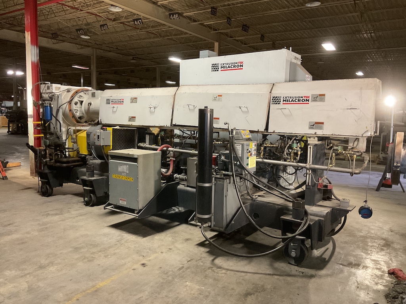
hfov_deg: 61.7
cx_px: 203
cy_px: 152
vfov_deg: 48.2
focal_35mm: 29
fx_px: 340
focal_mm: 3
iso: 320
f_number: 1.8
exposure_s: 1/40
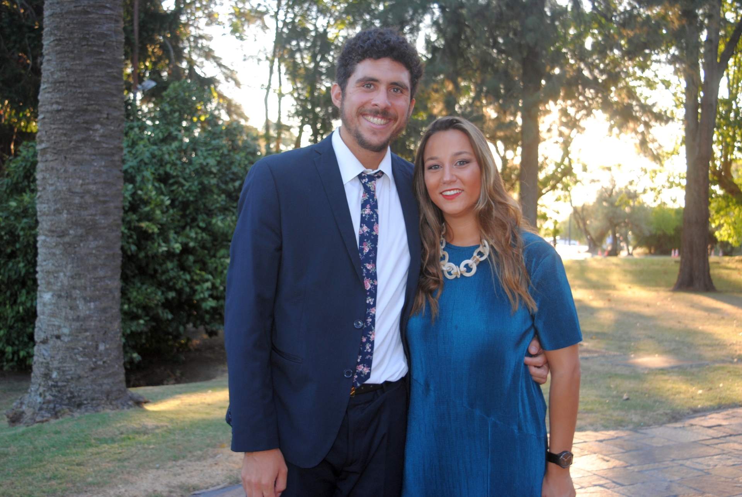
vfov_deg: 29.9
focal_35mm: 45
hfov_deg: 43.6
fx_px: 929
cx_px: 371
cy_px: 248
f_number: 4.2
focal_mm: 30
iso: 200
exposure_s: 1/60
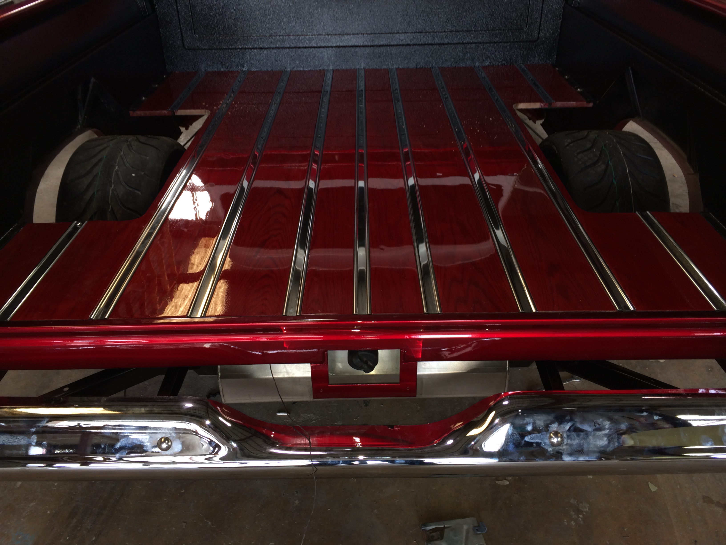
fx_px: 629
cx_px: 363
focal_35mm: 30
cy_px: 272
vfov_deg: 46.8
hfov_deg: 60.0
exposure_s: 1/30
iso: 40
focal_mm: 4.12
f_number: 2.2
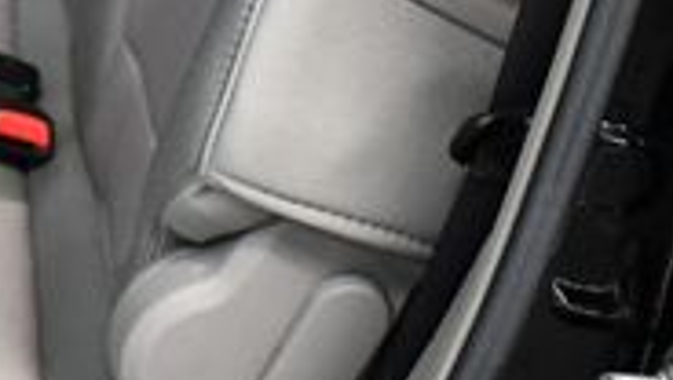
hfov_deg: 15.1
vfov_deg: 9.1
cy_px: -157
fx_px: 2340
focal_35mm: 131
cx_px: -351
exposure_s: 1/125
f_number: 3.5
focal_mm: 18
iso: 2200
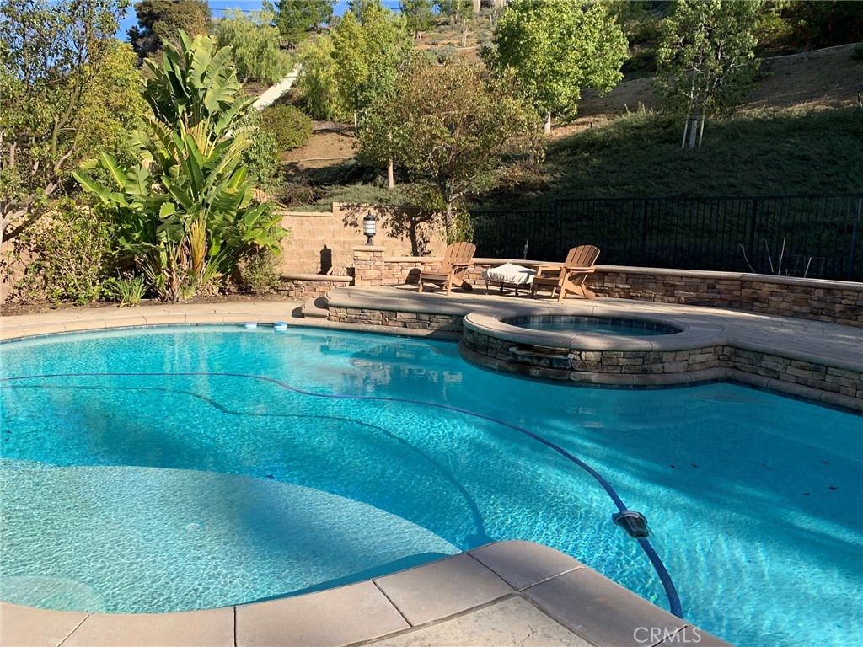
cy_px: 324
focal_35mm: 26
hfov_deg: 67.3
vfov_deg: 53.1
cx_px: 432
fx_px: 648
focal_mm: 4.25
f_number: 1.8
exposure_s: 1/1513
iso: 25
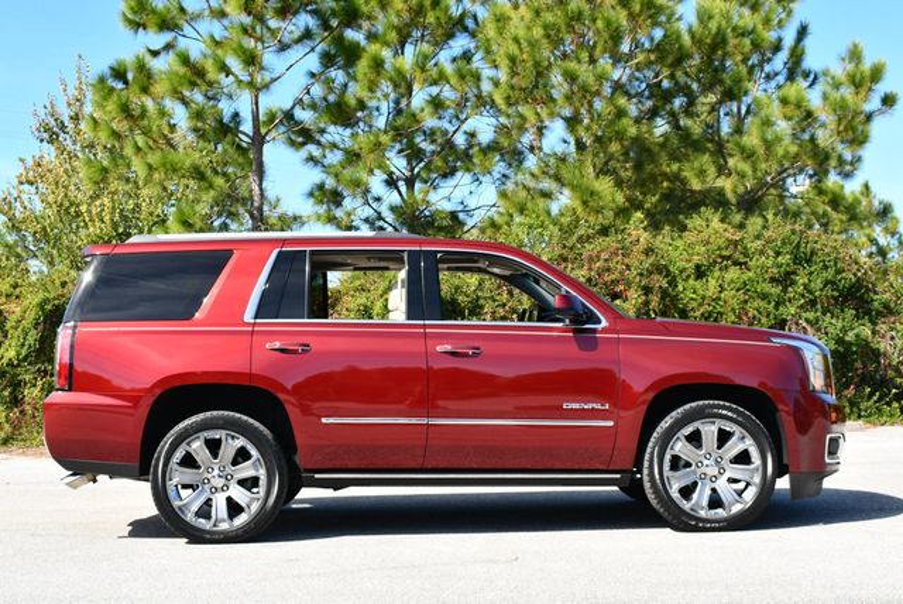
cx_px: 452
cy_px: 302
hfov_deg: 36.8
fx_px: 1356
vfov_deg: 25.1
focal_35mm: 54
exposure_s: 1/250
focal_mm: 27
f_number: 8
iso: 180
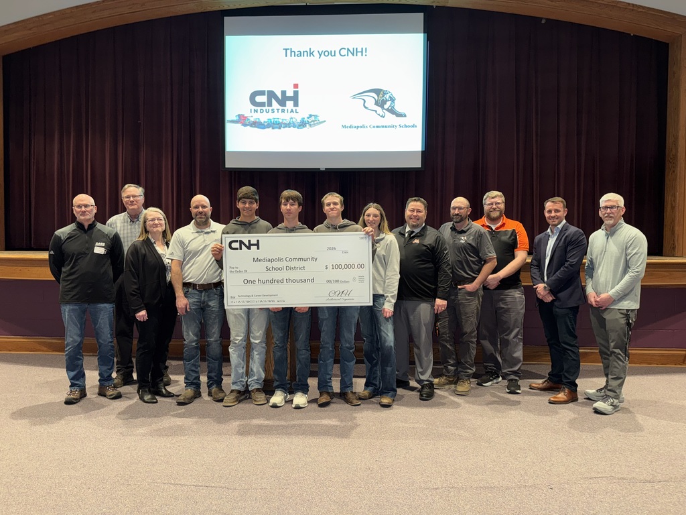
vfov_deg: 56.8
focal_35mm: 24
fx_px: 476
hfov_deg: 71.6
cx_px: 343
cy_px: 258
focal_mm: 6.76
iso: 125
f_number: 1.78
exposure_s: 1/12
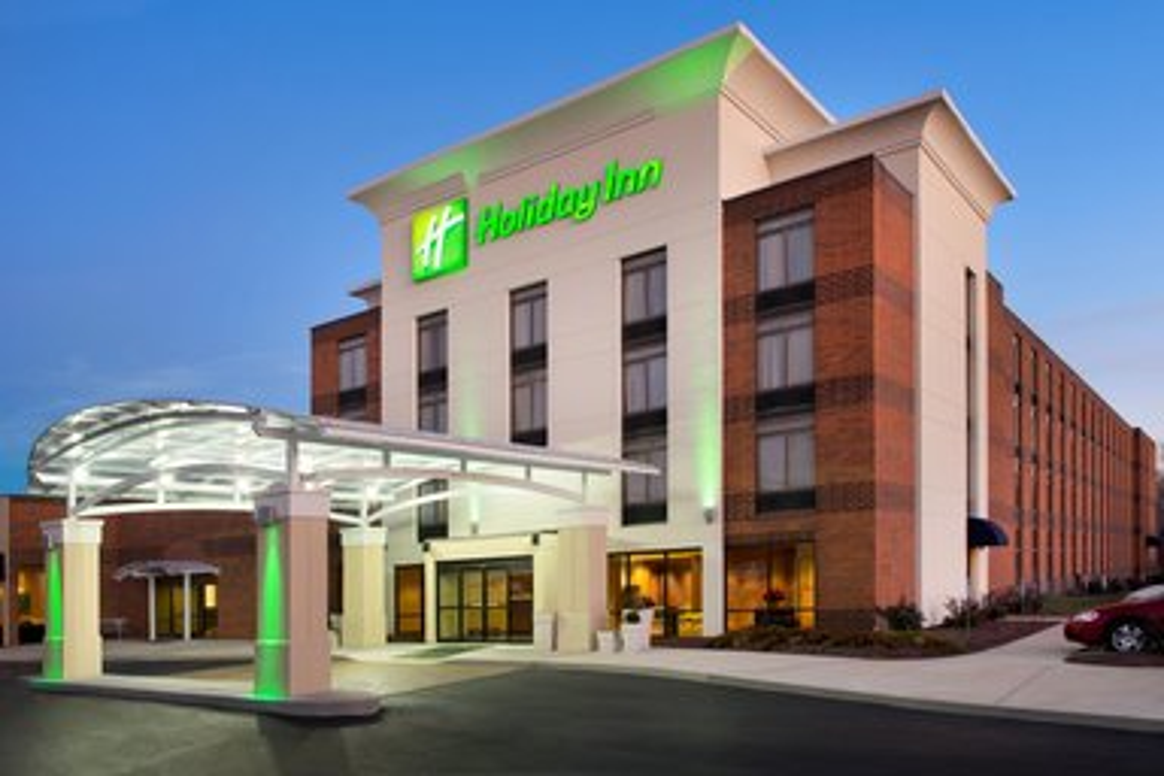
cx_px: 582
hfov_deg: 63.7
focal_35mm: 29
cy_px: 388
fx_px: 938
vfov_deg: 45.0
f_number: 14
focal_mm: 29
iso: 400
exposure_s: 1
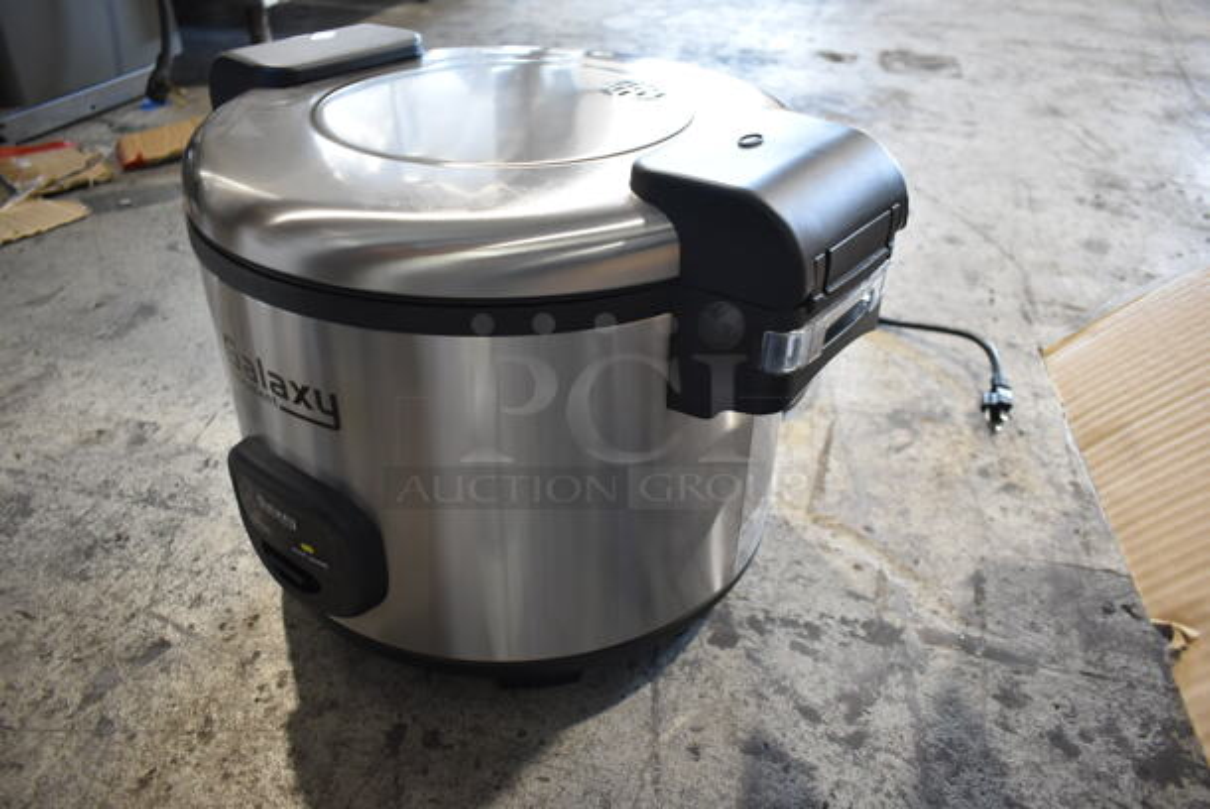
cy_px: 404
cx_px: 605
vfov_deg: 48.0
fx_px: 908
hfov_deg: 67.3
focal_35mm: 27
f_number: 3.5
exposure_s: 1/30
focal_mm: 18
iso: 800
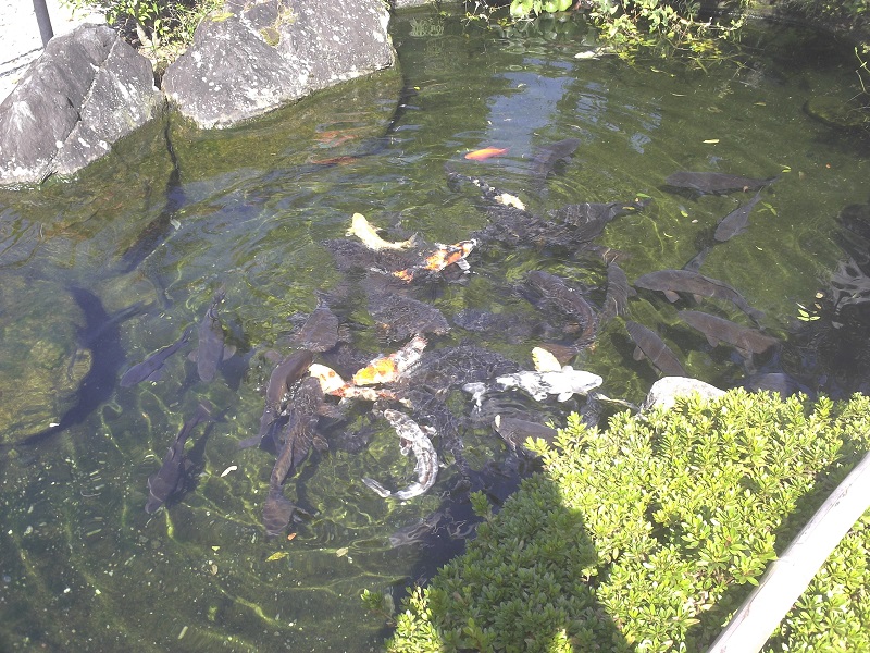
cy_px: 326
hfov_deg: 49.0
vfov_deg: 37.7
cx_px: 435
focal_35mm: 38
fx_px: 955
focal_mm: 6.3
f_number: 4.5
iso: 80
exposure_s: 1/80
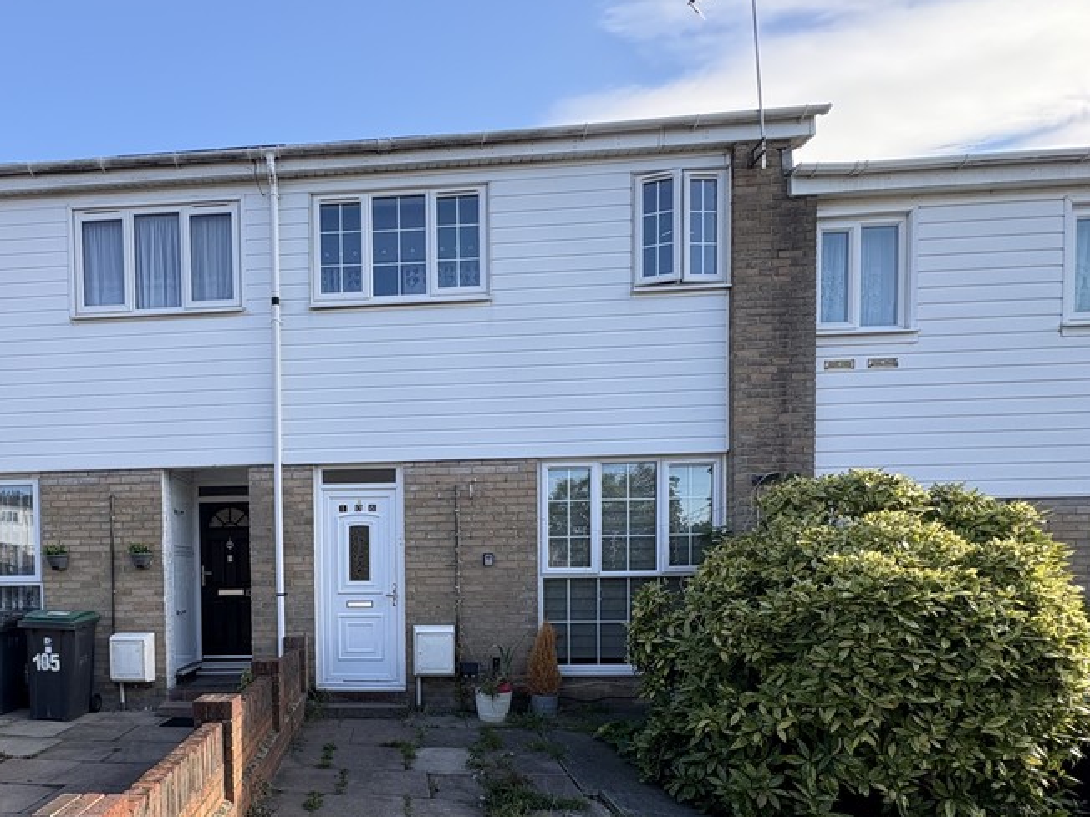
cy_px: 595
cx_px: 334
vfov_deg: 58.5
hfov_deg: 73.3
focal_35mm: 22
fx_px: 693
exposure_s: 1/328
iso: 40
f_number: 2.2
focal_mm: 2.22
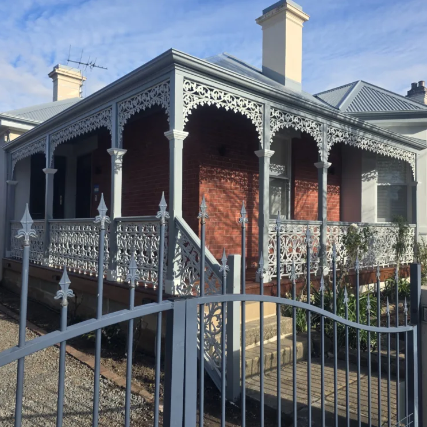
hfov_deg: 57.2
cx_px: 232
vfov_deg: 57.3
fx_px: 391
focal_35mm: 28
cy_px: 219
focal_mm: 6.3
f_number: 1.7
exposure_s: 1/3220
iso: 80
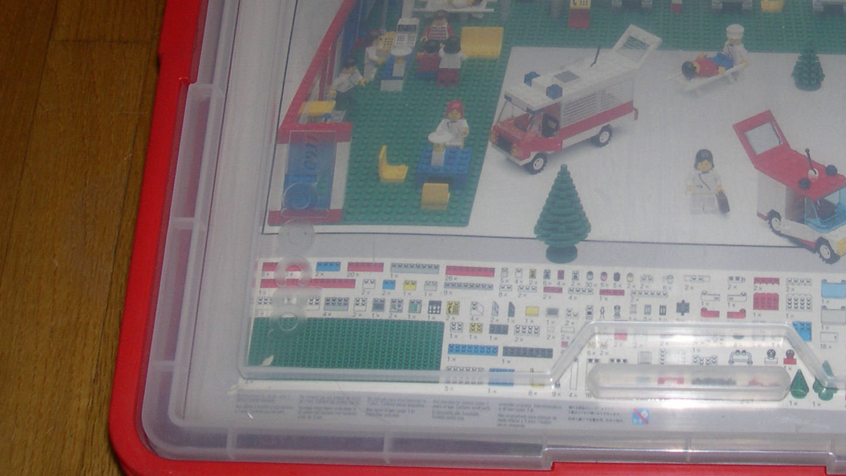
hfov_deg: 25.8
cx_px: 649
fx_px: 1817
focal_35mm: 81
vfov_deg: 14.7
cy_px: 32
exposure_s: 1/30
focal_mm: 10.1
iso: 100
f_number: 8.4
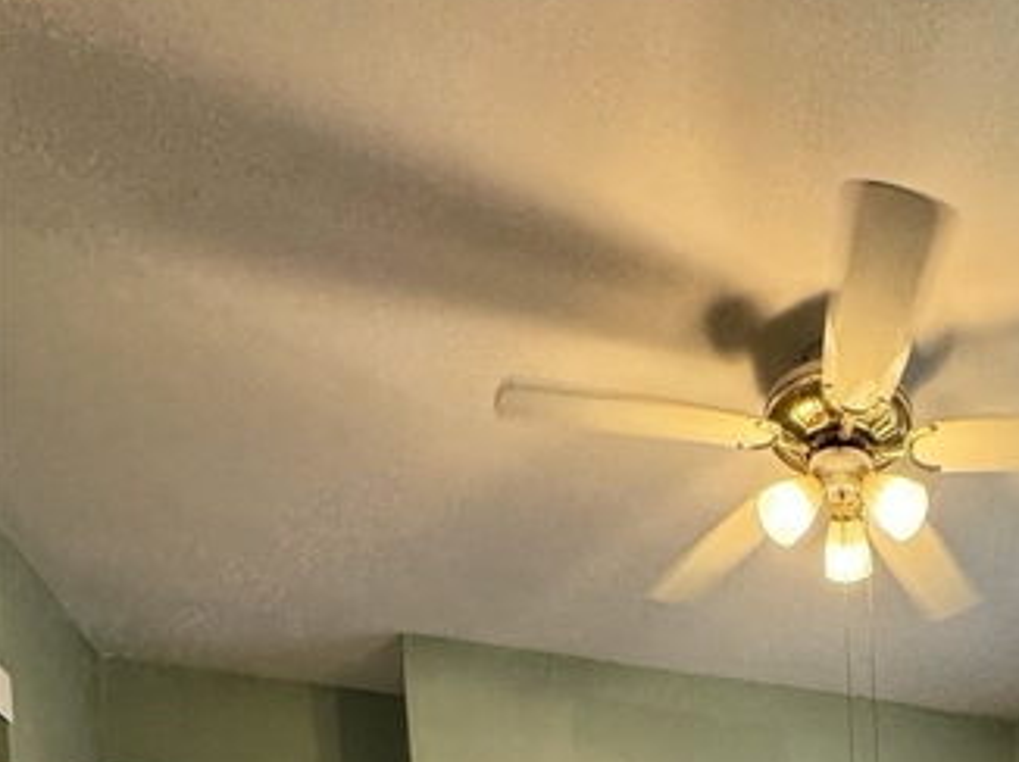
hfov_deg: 50.0
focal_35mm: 33
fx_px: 971
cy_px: 1102
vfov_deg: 29.3
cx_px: 894
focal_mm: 2.22
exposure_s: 1/60
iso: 200
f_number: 2.2
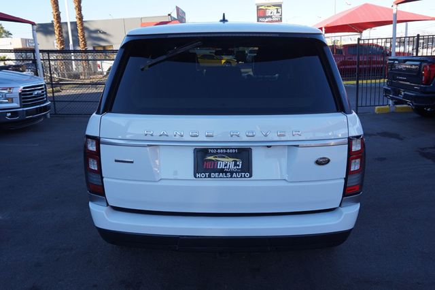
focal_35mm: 30
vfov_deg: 43.6
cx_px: 218
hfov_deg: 62.0
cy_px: 145
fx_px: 362
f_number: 7.1
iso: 100
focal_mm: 20
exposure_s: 1/100
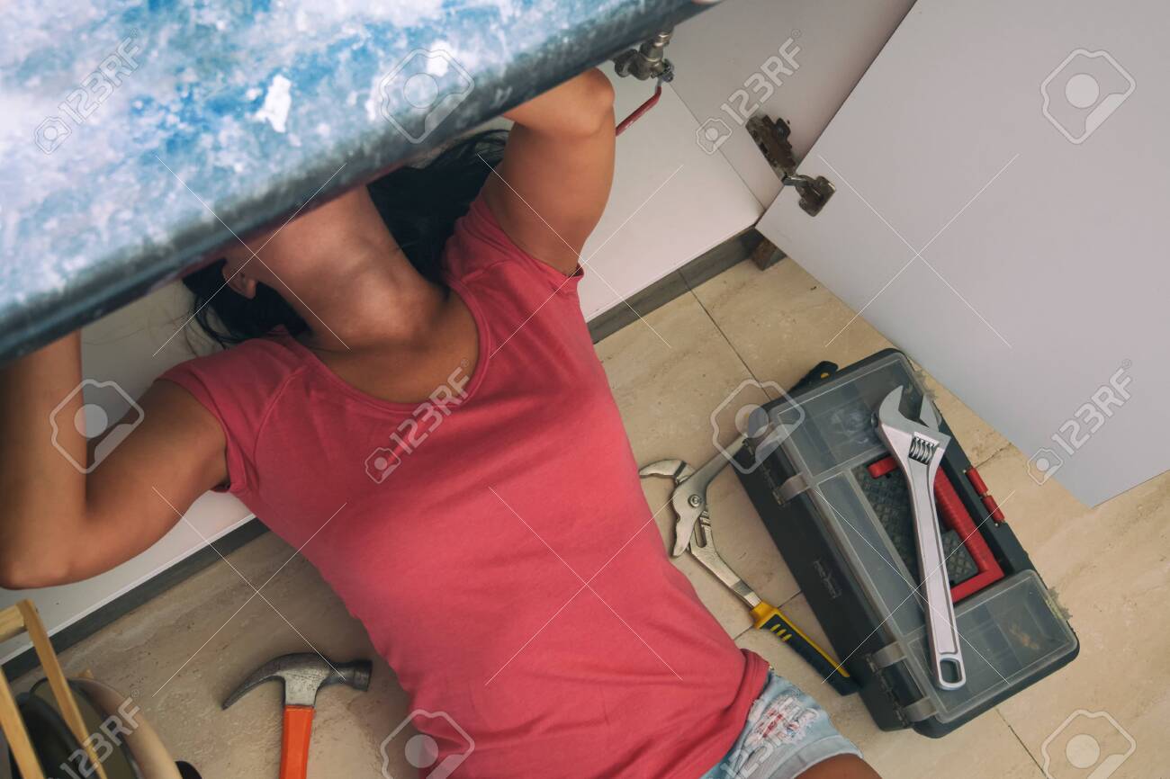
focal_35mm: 44
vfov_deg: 30.8
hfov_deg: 45.0
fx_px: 1413
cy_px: 390
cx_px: 585
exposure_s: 1/13
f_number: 5.6
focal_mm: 29
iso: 1000
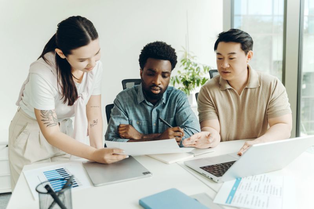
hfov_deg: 61.9
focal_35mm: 30
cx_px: 157
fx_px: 262
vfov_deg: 43.6
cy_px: 104
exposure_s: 1/400
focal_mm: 30
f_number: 2.8
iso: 500
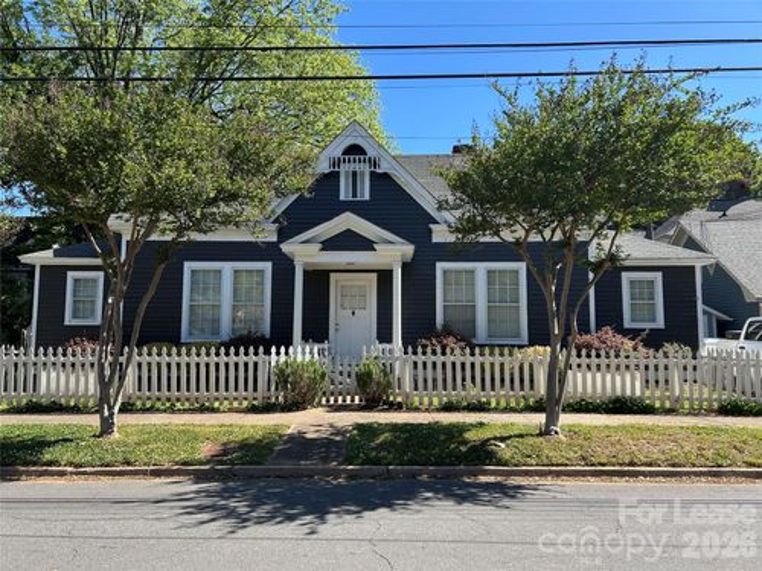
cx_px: 381
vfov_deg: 53.1
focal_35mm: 26
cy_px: 286
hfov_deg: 67.3
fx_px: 572
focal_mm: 5.7
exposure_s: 1/1553
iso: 50
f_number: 1.5
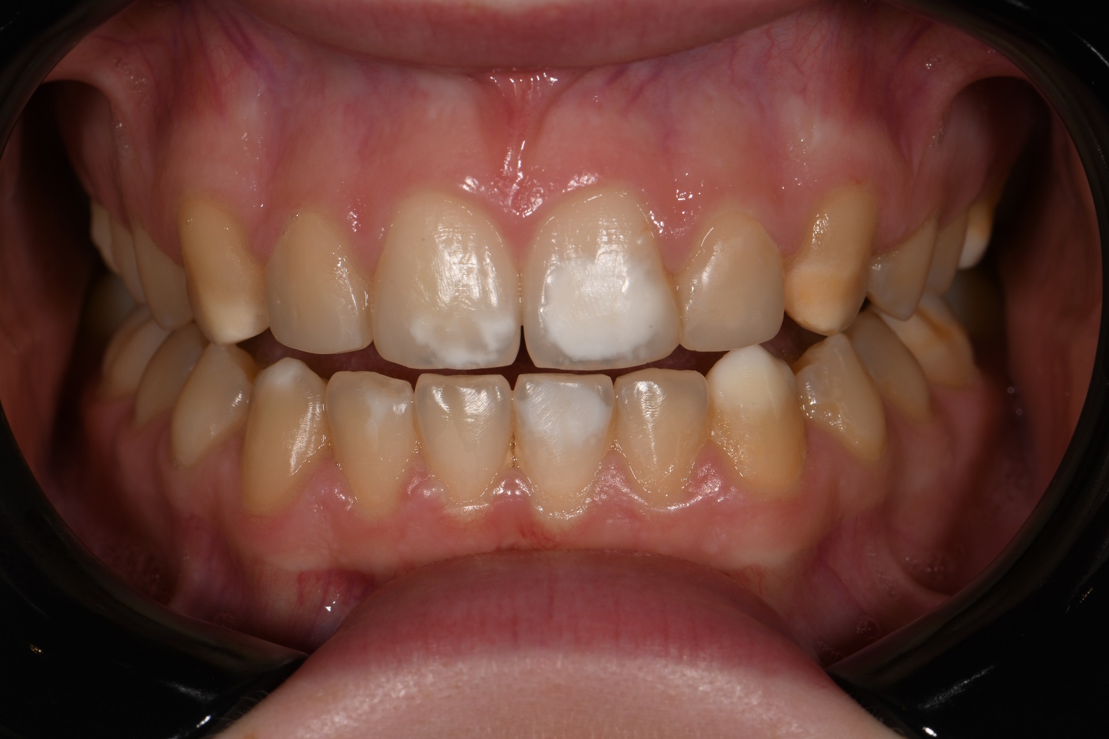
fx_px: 3881
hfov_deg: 16.3
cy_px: 370
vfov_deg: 10.9
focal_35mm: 126
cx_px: 554
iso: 200
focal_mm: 105
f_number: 32
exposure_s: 1/160
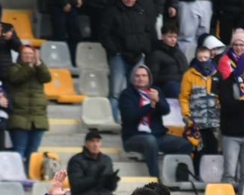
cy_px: 265
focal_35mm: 1095
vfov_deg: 1.4
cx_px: 156
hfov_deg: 1.8
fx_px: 7905
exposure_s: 1/2000
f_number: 2.8
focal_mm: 200
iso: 640
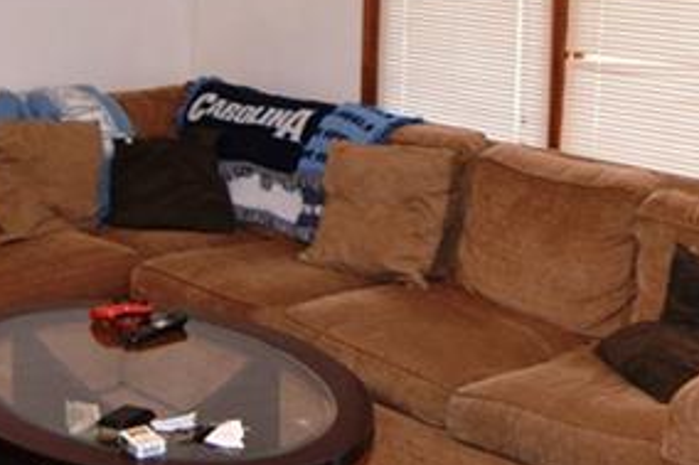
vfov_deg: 20.1
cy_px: -20
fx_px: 1261
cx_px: 404
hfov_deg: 30.9
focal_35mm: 65
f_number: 4
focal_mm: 12
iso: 1100
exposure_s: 1/60
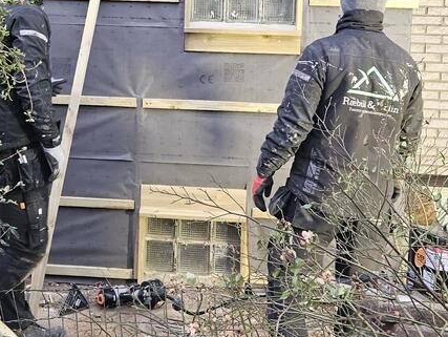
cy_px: 30
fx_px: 803
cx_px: 144
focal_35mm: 62
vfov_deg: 23.1
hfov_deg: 30.9
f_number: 1.8
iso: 160
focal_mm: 5.4
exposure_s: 1/100
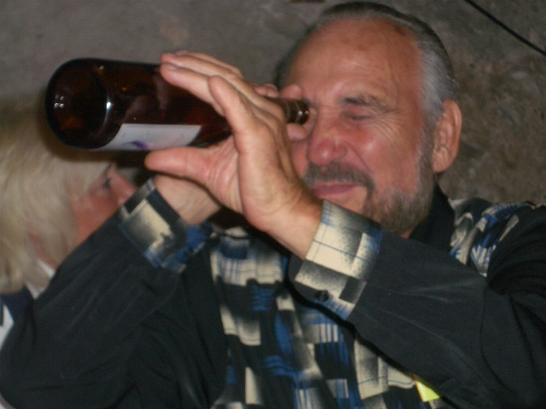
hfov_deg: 22.3
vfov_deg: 16.8
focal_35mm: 88
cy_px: 204
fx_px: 1388
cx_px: 273
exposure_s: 1/60
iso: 100
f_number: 4.4
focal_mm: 14.6
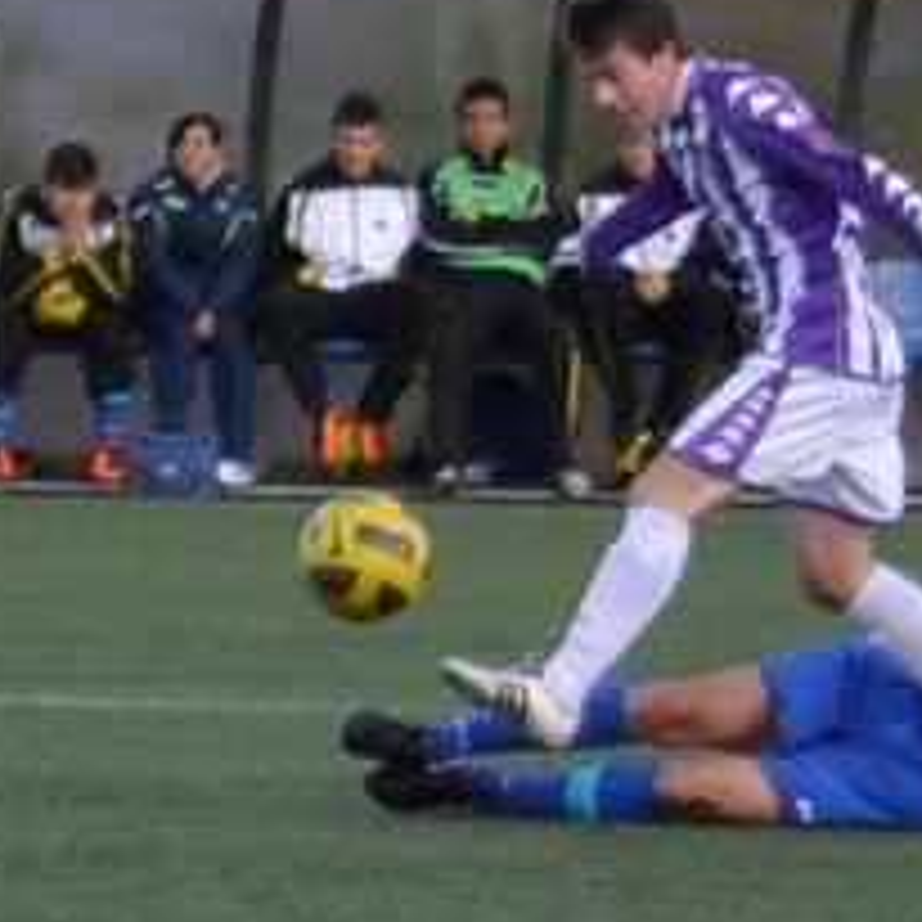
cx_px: 652
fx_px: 4123
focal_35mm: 137
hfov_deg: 12.7
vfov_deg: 12.8
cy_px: 457
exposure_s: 1/500
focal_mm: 55
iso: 560
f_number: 5.6
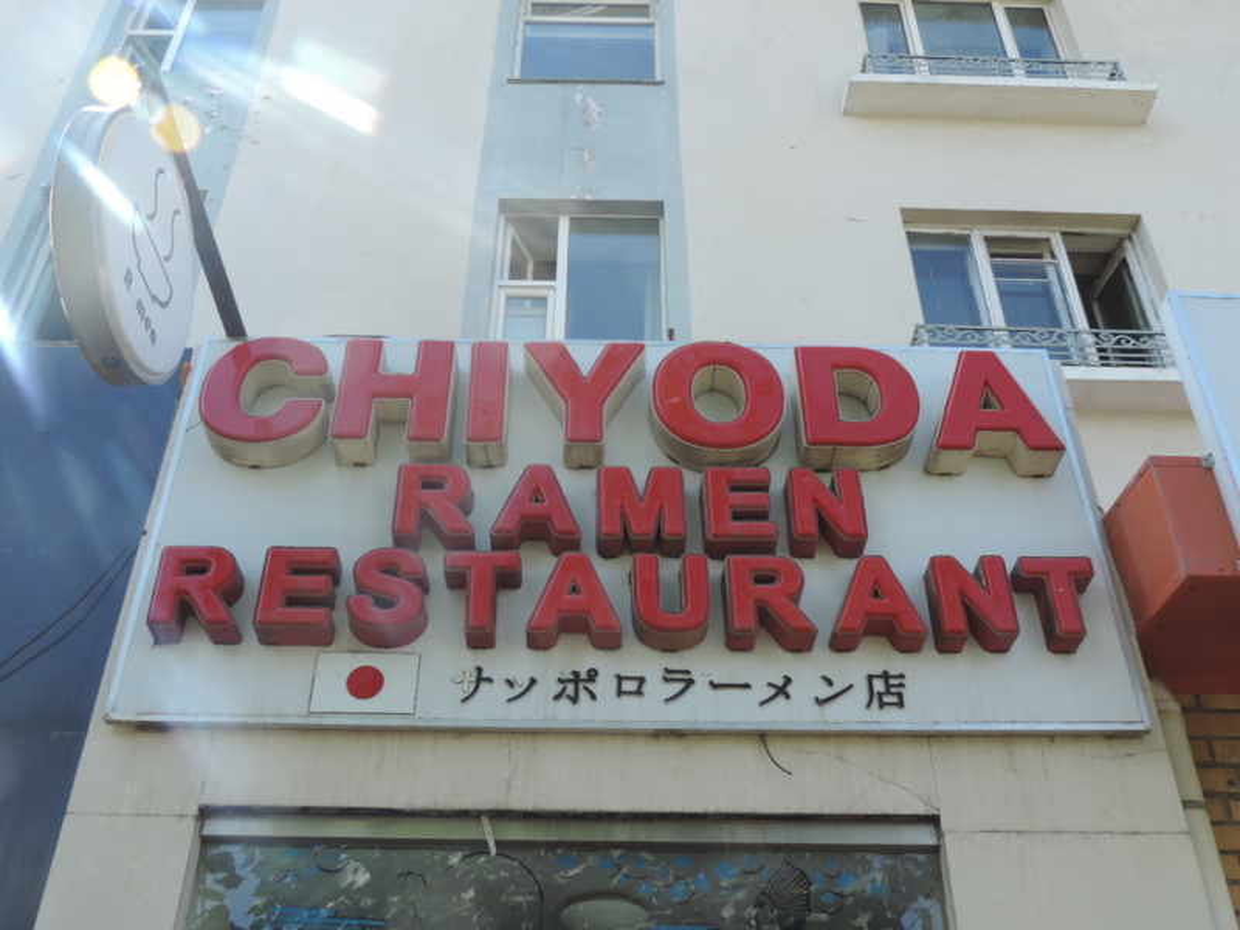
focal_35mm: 35
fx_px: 1254
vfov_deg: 40.7
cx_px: 620
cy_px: 465
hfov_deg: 52.6
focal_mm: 6.2
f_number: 3.3
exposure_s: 1/250
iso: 80
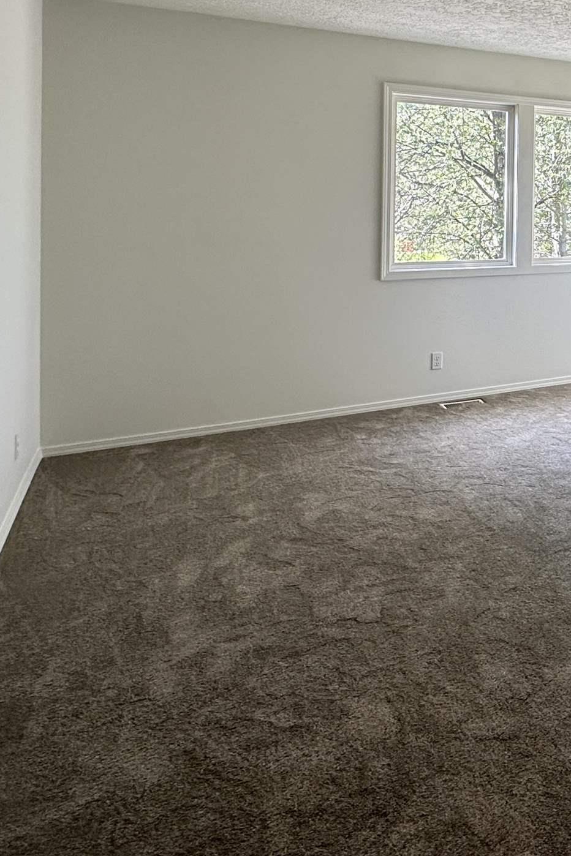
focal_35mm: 32
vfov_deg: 55.8
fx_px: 761
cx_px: 691
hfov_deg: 33.3
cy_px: 212
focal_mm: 2.22
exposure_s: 1/120
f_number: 2.2
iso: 100
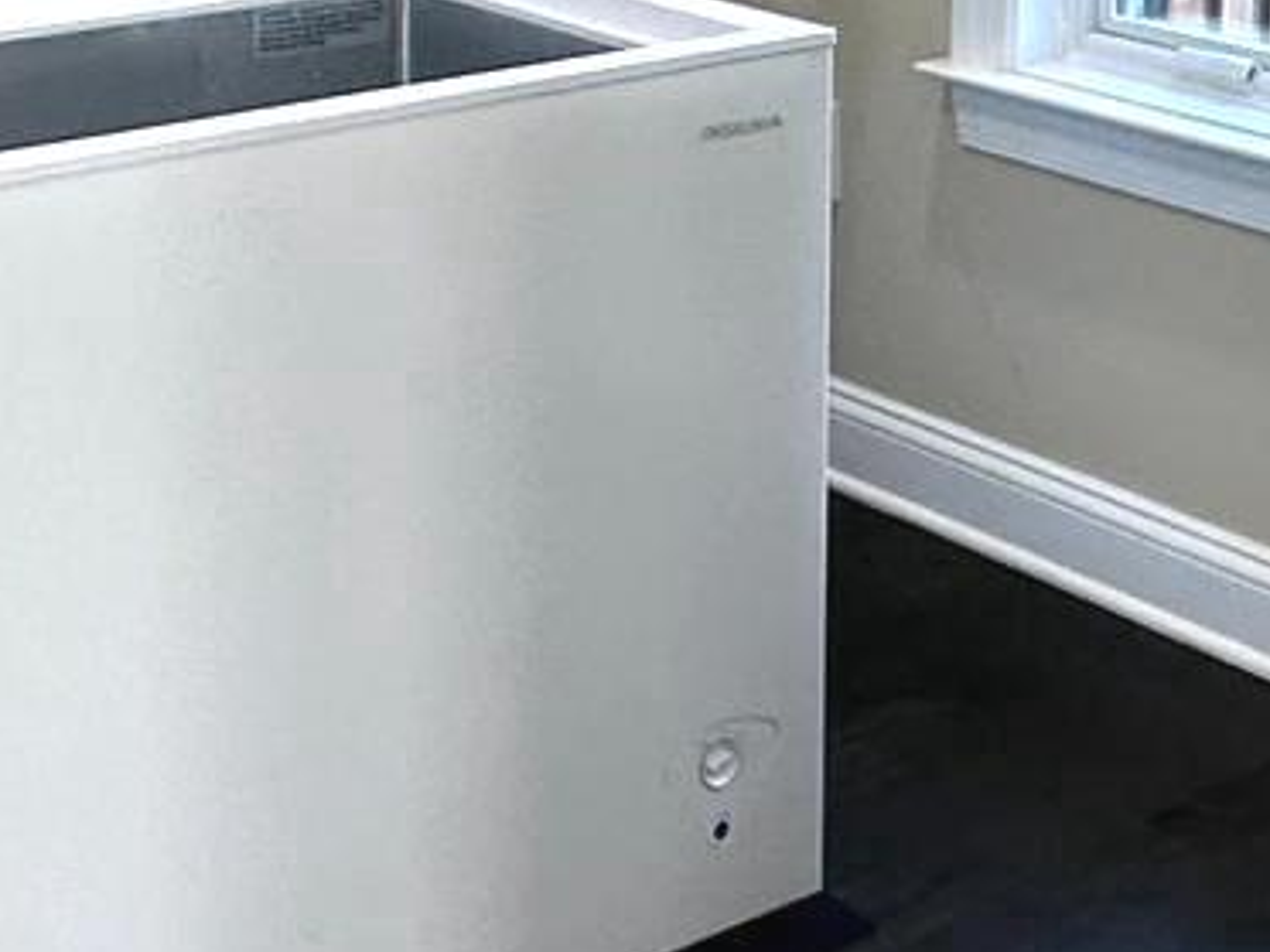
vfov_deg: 17.7
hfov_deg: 25.3
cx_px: 678
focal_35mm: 77
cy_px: -338
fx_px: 2825
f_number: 2.2
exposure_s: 1/120
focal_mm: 2.22
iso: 80
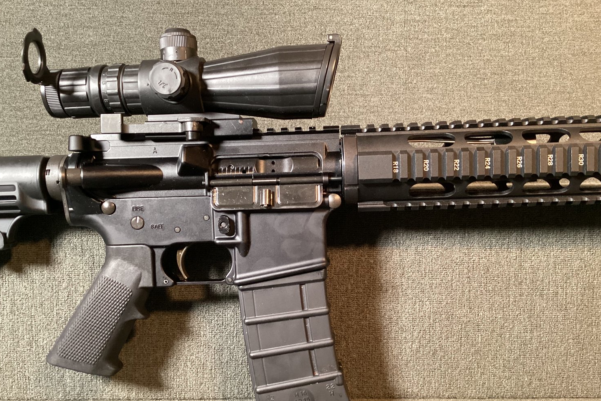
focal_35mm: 33
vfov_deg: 40.0
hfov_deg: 57.2
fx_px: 551
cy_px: 215
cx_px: 302
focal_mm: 3.3
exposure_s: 1/33
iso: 400
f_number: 2.4
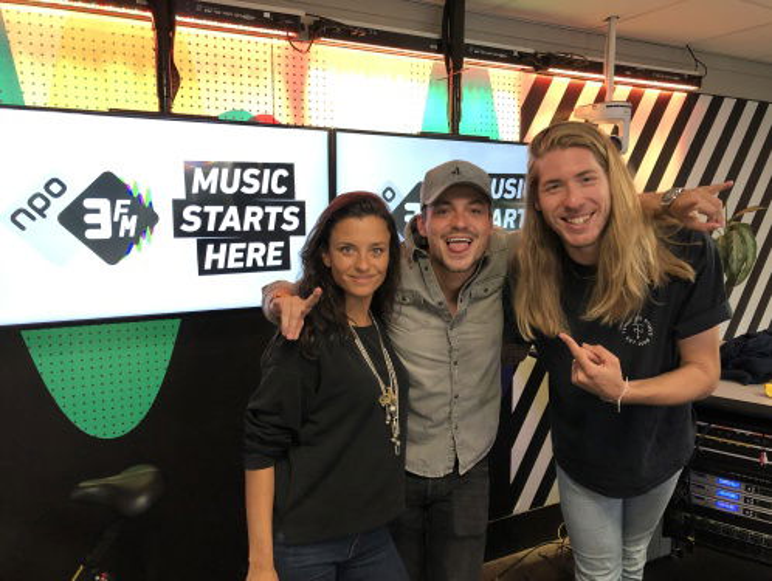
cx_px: 386
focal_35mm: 28
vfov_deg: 49.9
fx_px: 625
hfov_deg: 63.4
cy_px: 290
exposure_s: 1/17
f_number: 1.8
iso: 64
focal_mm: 3.99
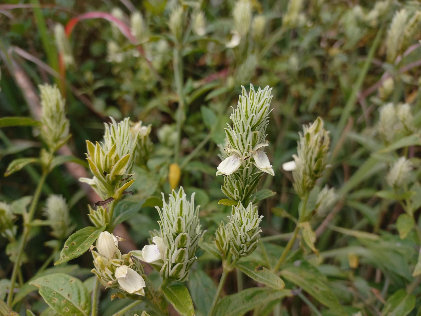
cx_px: 210
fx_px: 304
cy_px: 158
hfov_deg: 69.4
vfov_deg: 54.9
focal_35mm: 25
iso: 25
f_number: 1.8
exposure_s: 1/406
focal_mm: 4.6
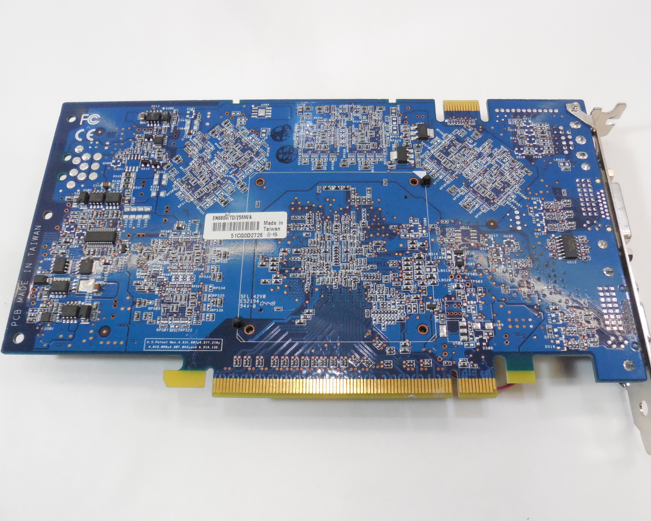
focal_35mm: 28
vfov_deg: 51.5
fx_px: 539
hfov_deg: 62.2
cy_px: 268
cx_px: 335
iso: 800
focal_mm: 4.6
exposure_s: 1/250
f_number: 3.5
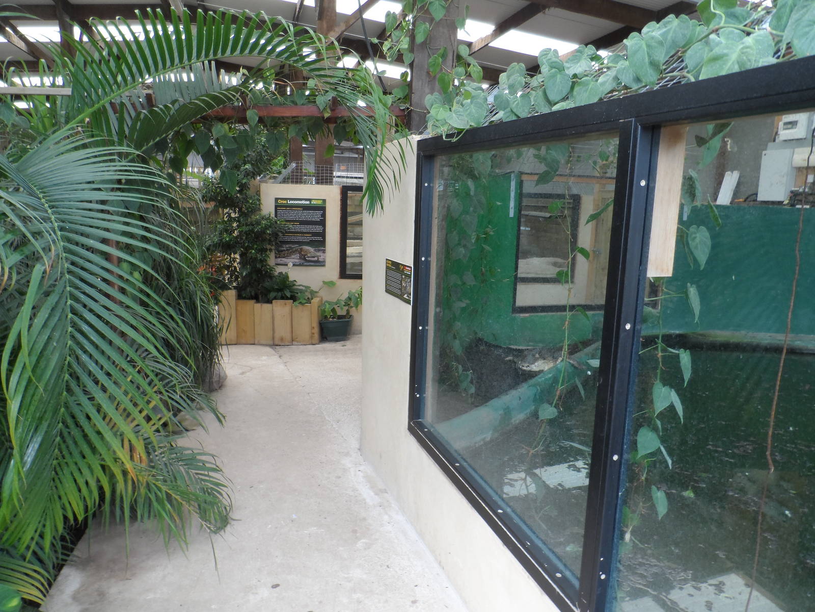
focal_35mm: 24
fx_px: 565
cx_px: 408
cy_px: 306
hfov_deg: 71.6
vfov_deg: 56.8
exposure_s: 1/30
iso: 100
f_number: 3.2
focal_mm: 4
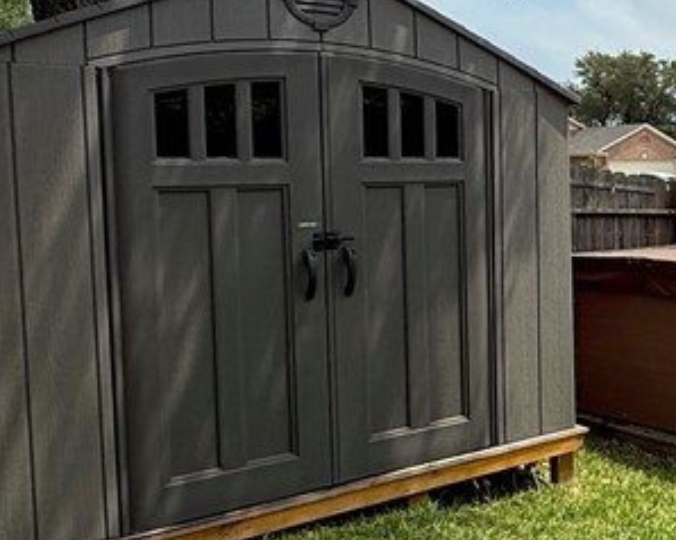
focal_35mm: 47
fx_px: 940
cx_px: 935
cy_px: 206
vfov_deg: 31.9
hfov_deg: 29.5
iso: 50
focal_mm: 2.22
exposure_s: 1/1698
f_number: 2.2
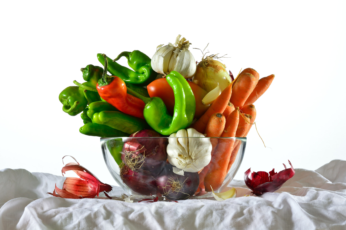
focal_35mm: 108
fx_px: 1037
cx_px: 173
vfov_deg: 12.7
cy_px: 115
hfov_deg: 18.9
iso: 100
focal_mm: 72
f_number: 16
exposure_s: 1.3
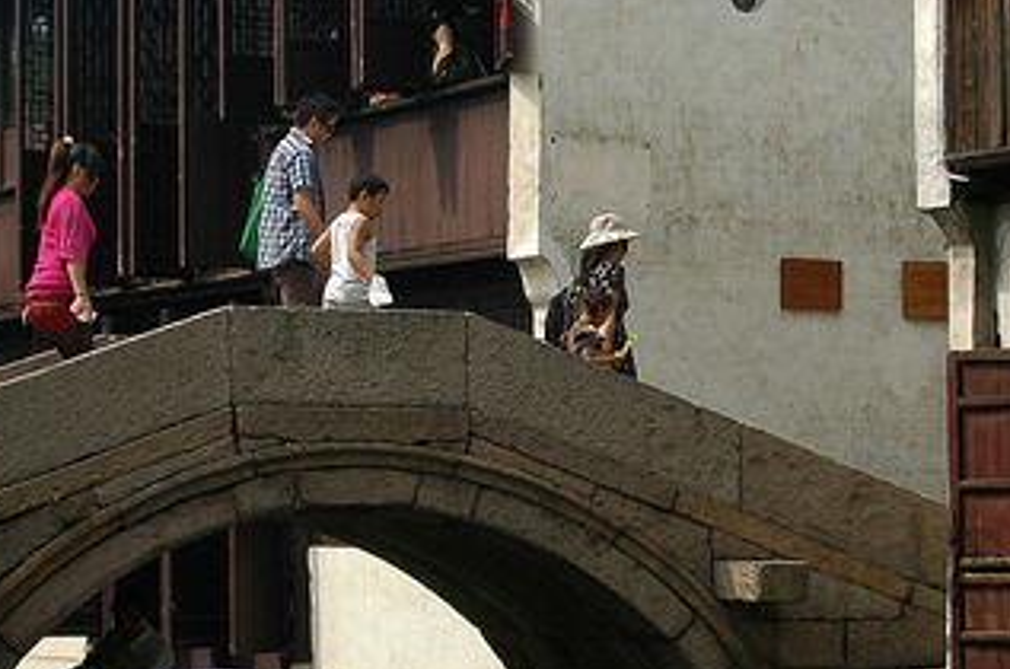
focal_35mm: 106
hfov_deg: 19.3
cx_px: 666
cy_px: 514
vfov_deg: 12.8
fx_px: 2968
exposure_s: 1/200
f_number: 10
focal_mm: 28
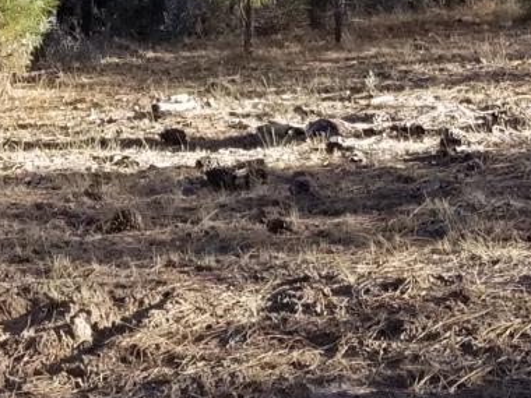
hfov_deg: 24.9
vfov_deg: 19.5
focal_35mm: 70
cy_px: -105
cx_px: -119
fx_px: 1074
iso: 50
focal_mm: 4.25
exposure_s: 1/648
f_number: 1.7
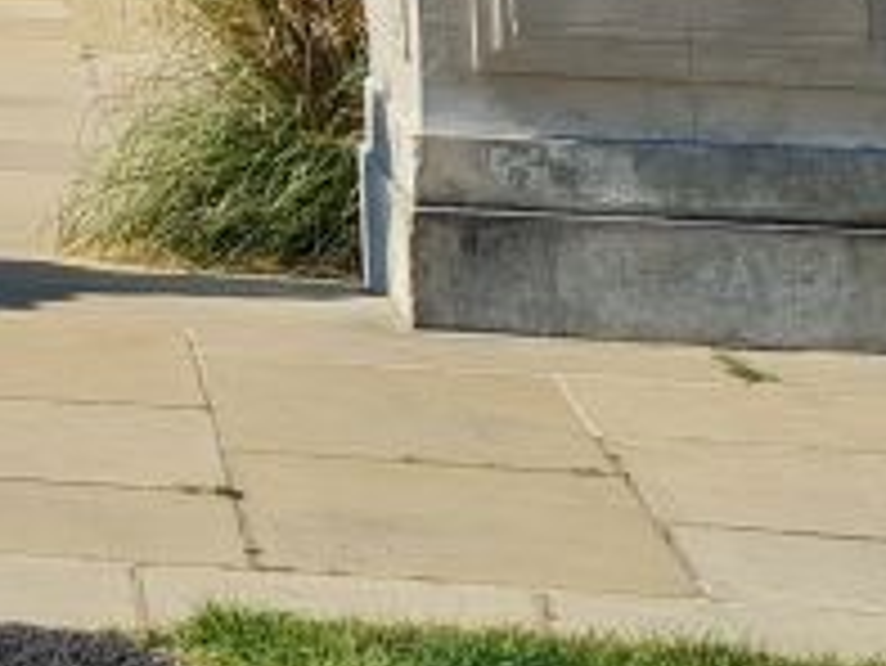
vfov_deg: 7.9
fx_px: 4328
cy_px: -1148
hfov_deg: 10.4
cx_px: -1088
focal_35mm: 169
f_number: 1.8
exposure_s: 1/3240
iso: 50
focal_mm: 5.4
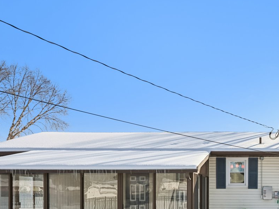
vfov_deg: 32.4
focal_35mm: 42
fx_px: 339
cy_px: 194
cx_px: 249
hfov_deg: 41.4
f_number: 4
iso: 400
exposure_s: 1/4000
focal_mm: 17
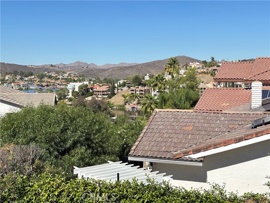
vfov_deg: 28.0
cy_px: 102
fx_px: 406
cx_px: 135
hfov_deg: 36.8
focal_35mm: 52
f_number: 1.6
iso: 40
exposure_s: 1/2451
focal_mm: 5.96
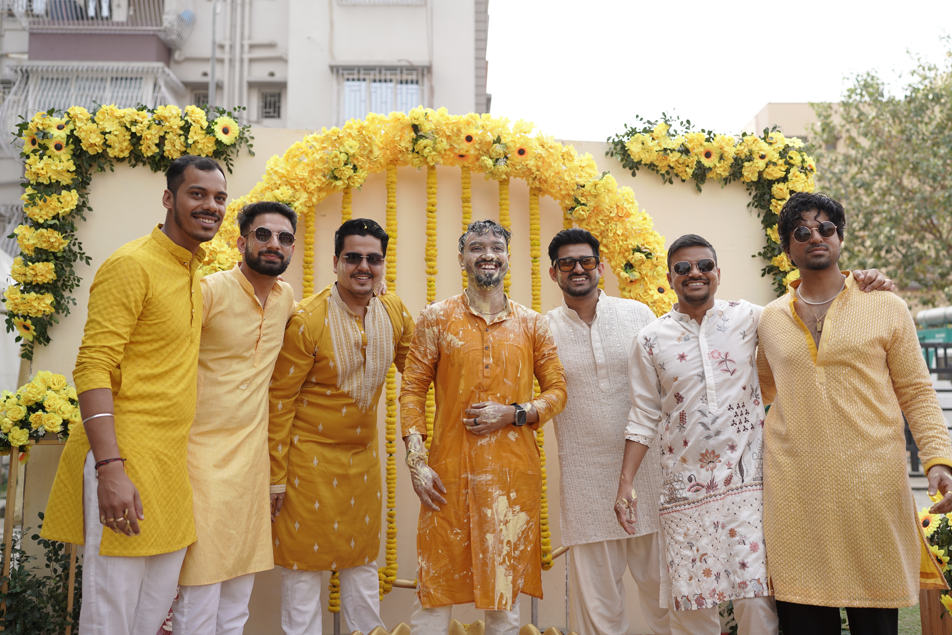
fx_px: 925
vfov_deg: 37.9
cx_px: 476
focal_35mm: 35
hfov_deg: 54.4
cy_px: 318
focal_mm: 35
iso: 160
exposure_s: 1/1250
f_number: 2.2
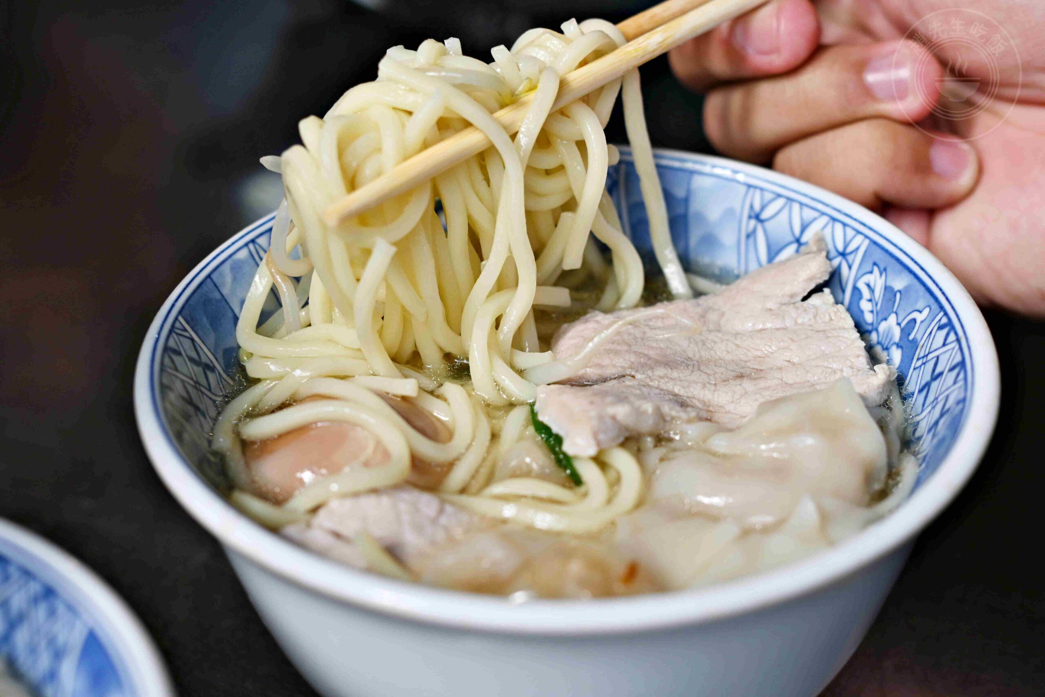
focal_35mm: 75
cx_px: 522
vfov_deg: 18.2
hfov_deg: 27.0
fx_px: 2177
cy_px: 348
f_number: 3.2
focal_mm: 50
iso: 100
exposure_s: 1/200
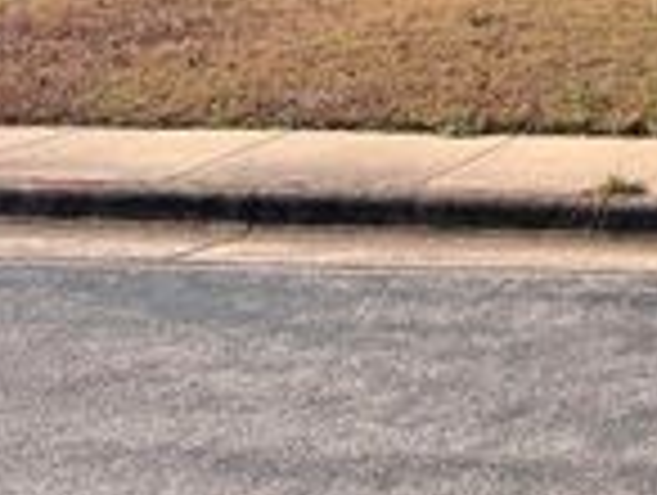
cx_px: 1048
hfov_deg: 18.8
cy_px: -277
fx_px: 1692
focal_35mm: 89
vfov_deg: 15.2
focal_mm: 5.7
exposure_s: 1/3460
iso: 50
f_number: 1.5
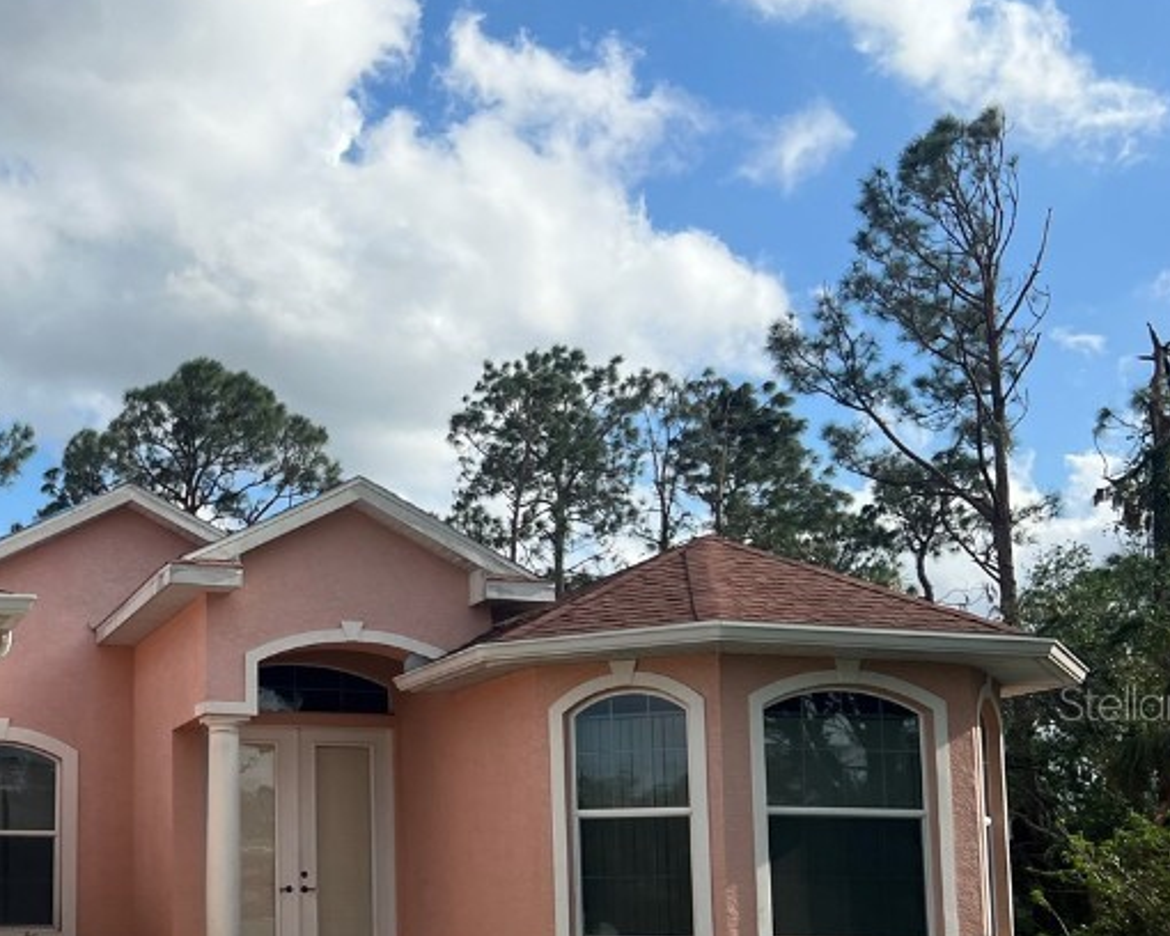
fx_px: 1766
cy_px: 702
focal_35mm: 51
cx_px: 101
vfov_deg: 29.2
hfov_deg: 34.5
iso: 50
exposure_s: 1/5882
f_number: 1.5
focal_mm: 5.7
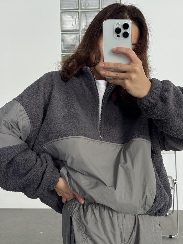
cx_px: 92
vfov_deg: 39.7
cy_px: 122
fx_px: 338
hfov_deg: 30.3
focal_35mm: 48
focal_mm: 6.76
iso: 50
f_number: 1.78
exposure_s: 1/142
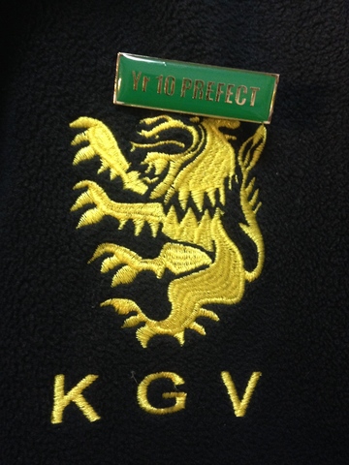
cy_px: 232
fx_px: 444
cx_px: 174
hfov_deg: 42.9
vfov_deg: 55.4
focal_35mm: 33
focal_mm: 4.12
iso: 320
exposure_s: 1/20
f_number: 2.4
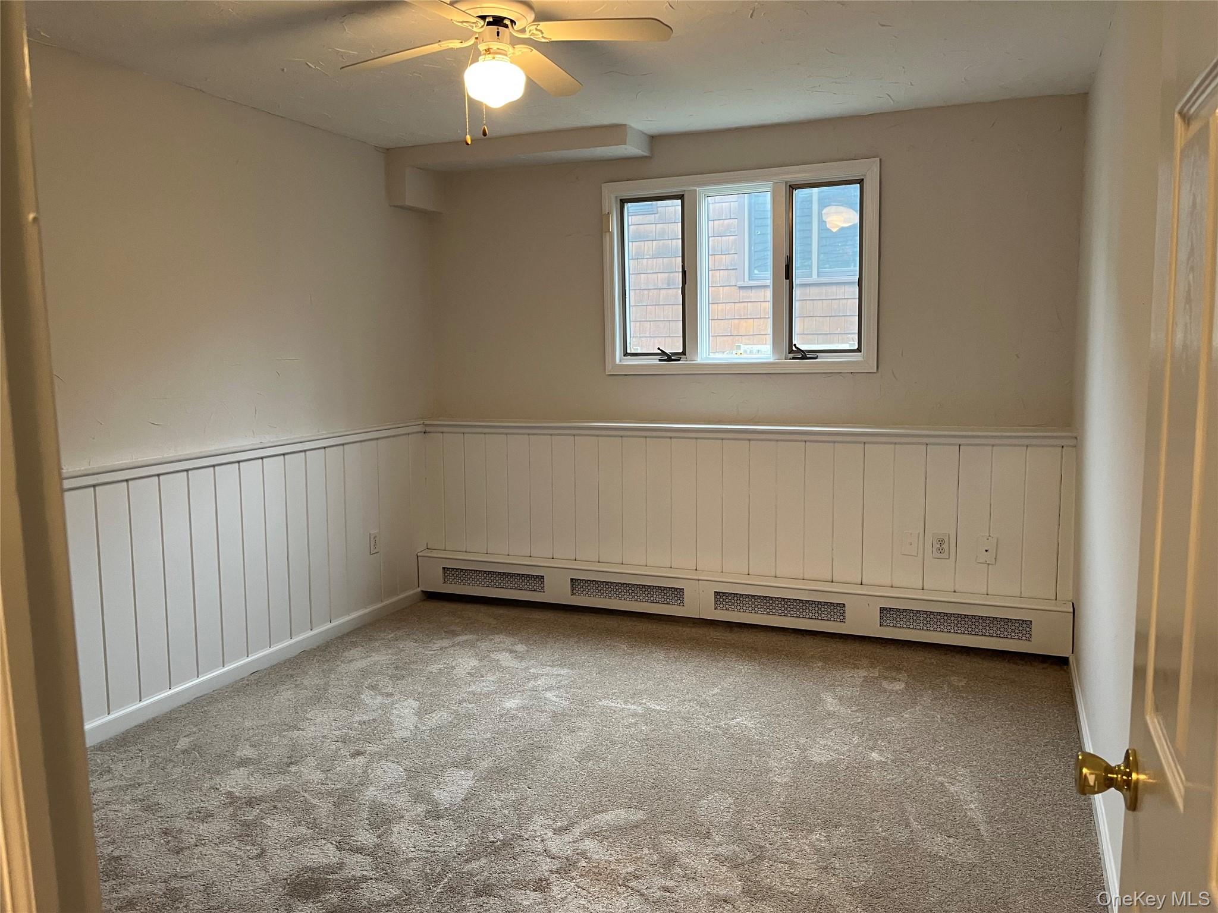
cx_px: 609
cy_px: 456
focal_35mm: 26
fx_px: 915
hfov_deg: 67.3
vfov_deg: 53.1
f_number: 1.6
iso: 160
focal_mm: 5.1
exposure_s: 1/60
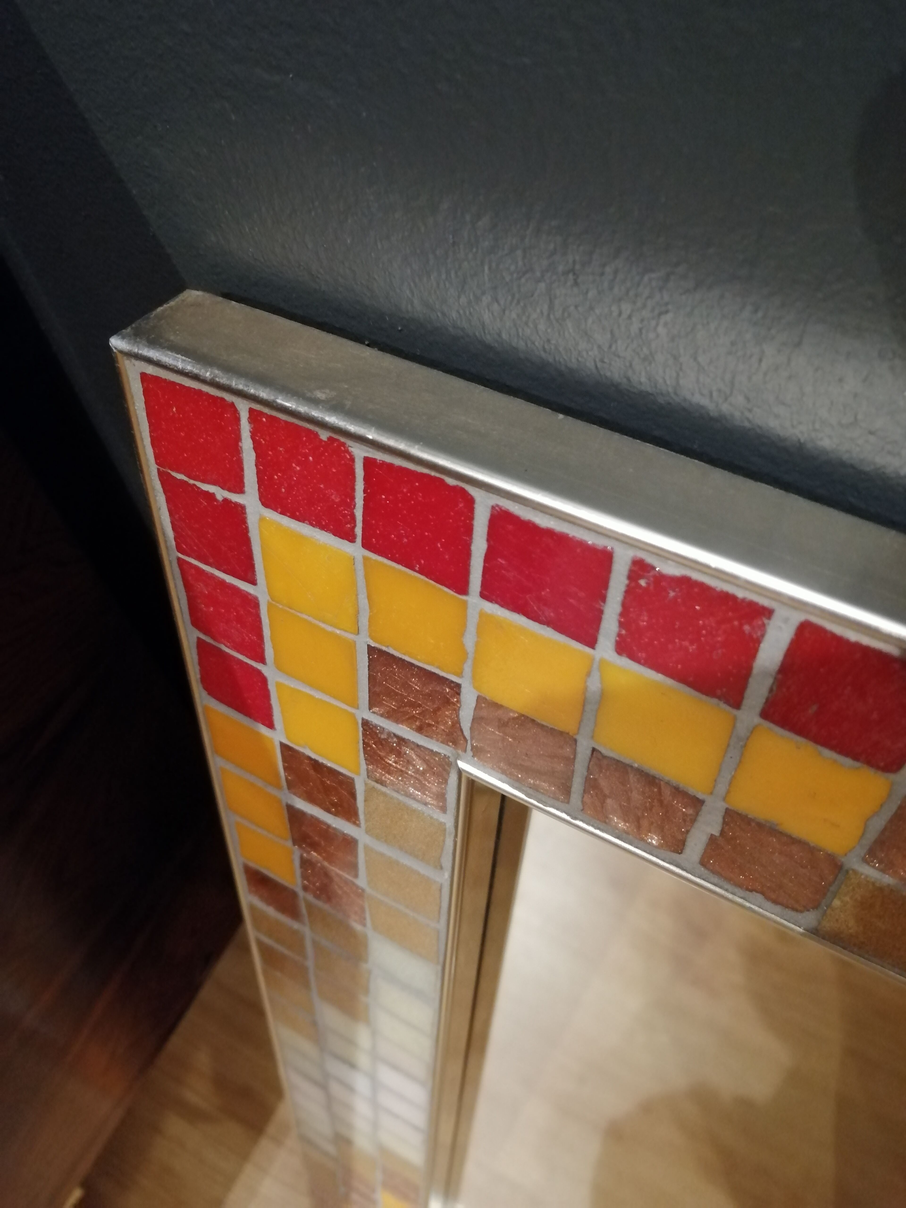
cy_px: 604
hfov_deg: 51.4
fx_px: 942
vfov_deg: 65.3
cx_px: 453
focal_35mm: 27
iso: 640
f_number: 1.8
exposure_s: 1/33.3
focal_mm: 3.95
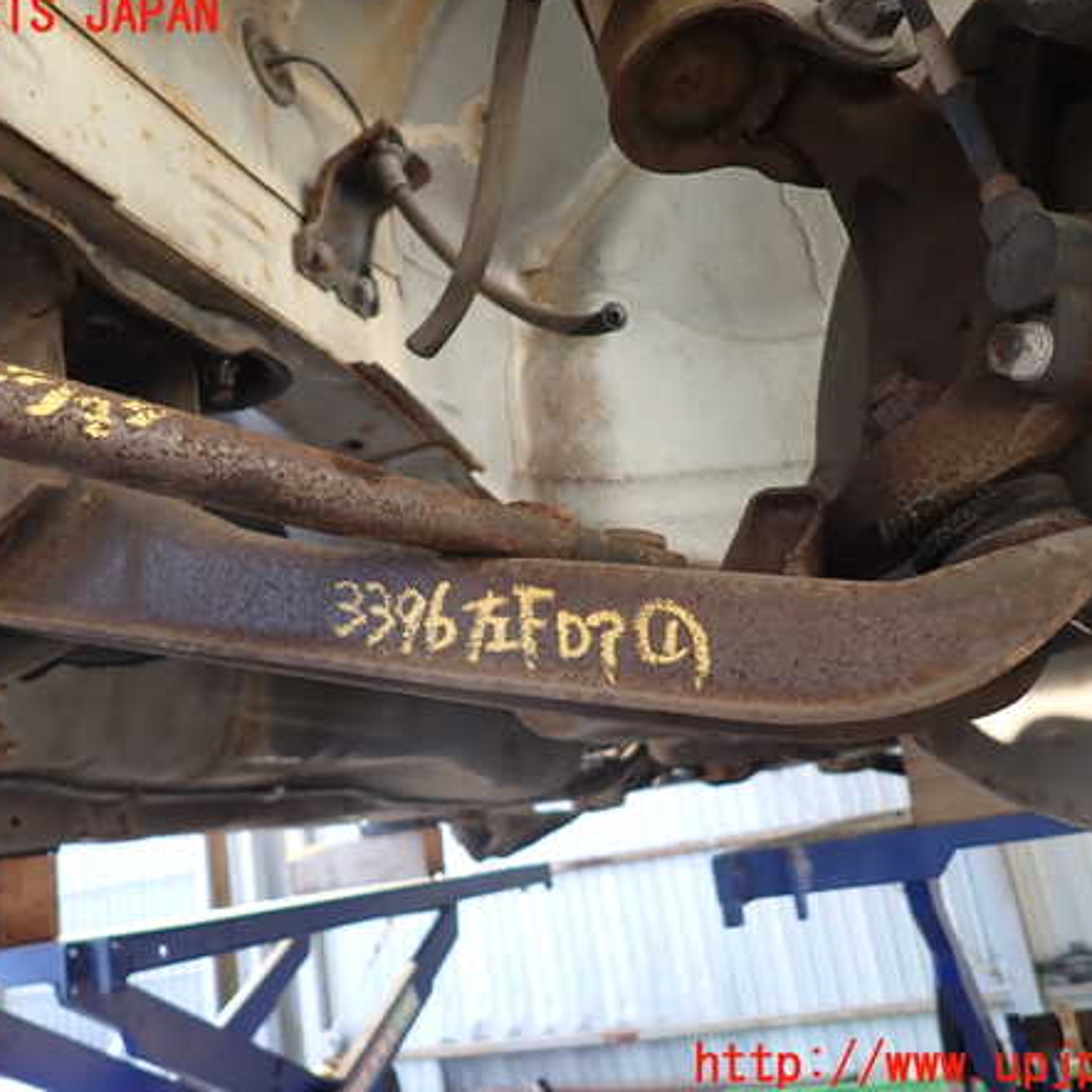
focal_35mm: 30
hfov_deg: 54.0
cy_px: 541
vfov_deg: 54.0
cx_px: 511
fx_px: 1071
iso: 100
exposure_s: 1/80
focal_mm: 4.5
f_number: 2
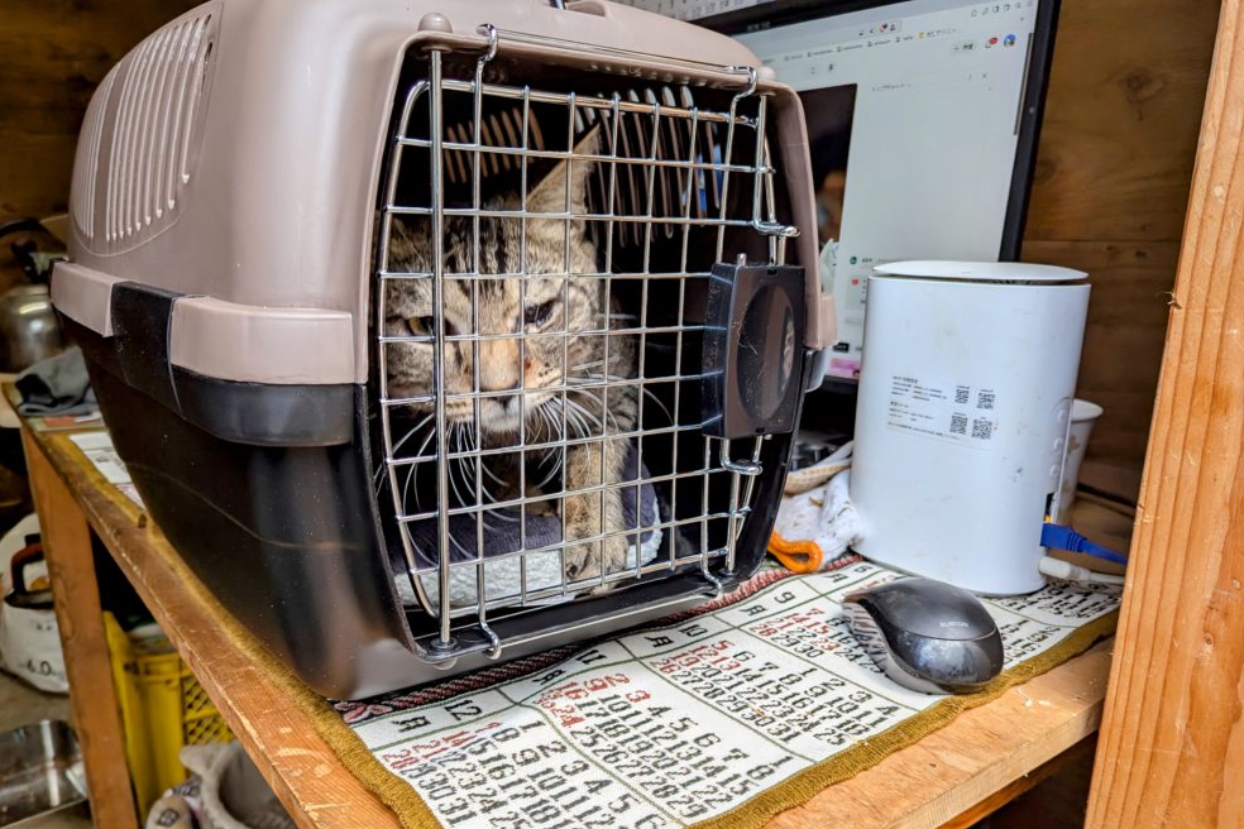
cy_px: 478
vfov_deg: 49.4
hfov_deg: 69.4
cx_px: 626
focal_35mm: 26
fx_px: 898
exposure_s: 1/100
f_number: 1.85
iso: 55
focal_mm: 6.81
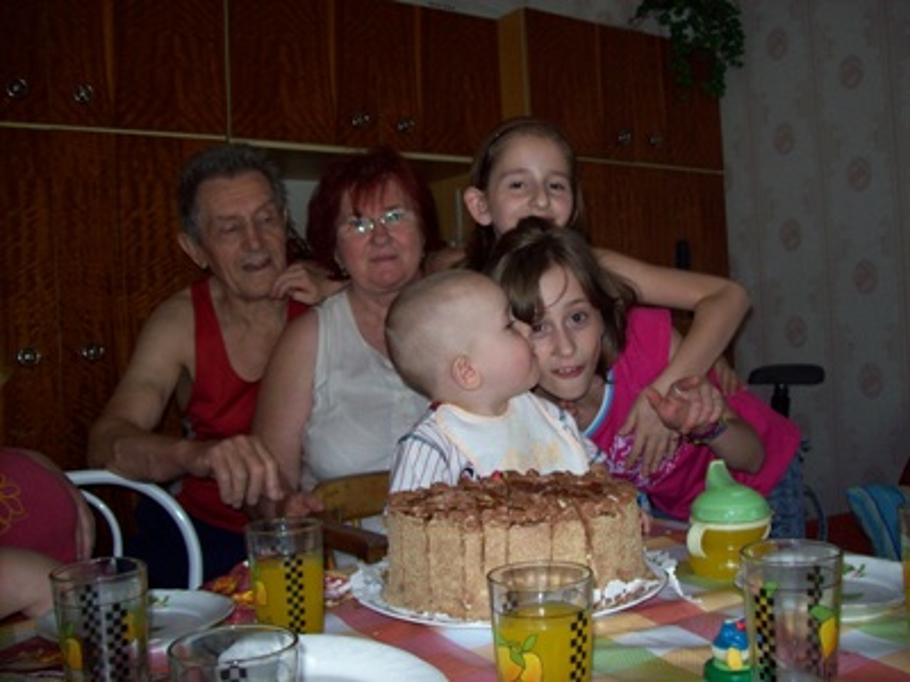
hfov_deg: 51.4
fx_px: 946
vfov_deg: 39.7
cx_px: 455
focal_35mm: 36
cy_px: 341
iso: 80
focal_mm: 6
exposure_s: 1/64
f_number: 2.7
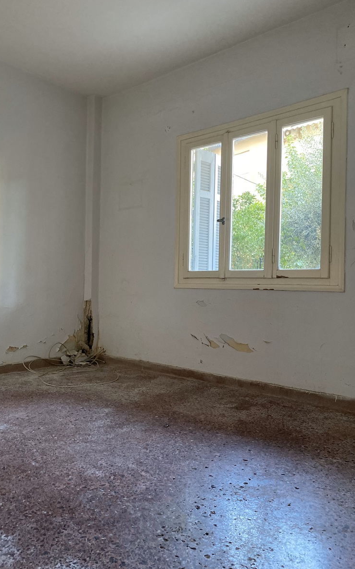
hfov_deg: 44.5
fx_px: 433
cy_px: 283
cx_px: 174
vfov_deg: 66.5
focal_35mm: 28
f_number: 1.8
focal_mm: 4.25
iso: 320
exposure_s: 1/60
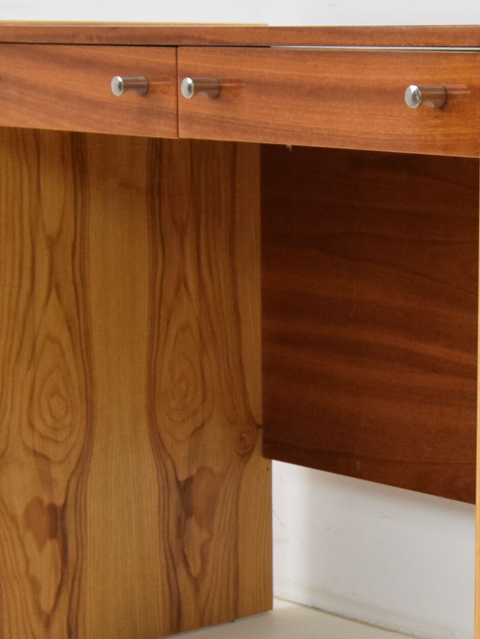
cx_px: 470
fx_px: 2015
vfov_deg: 18.0
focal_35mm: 109
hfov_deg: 13.4
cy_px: 424
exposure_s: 1/200
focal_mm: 32
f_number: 7.1
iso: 1600
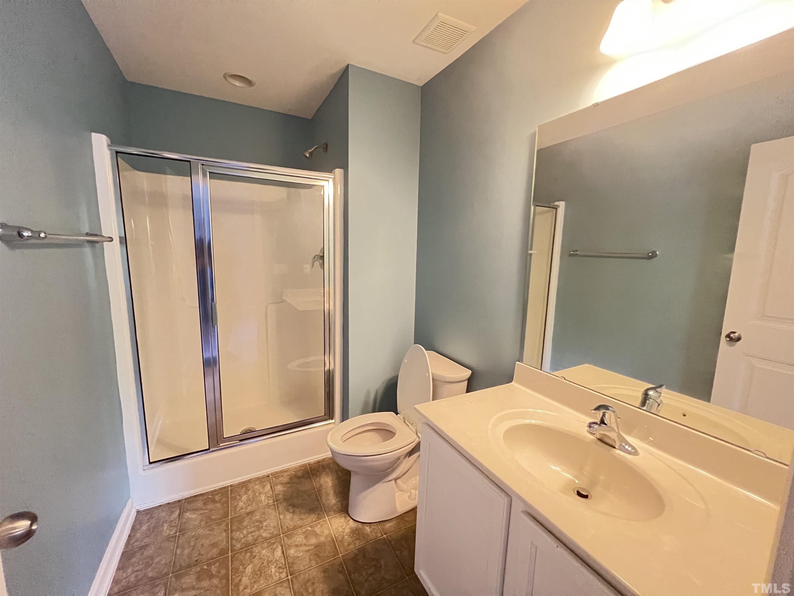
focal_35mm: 13
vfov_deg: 89.9
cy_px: 298
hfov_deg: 106.2
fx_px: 298
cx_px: 397
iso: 1250
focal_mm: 1.57
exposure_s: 1/30
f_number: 1.8
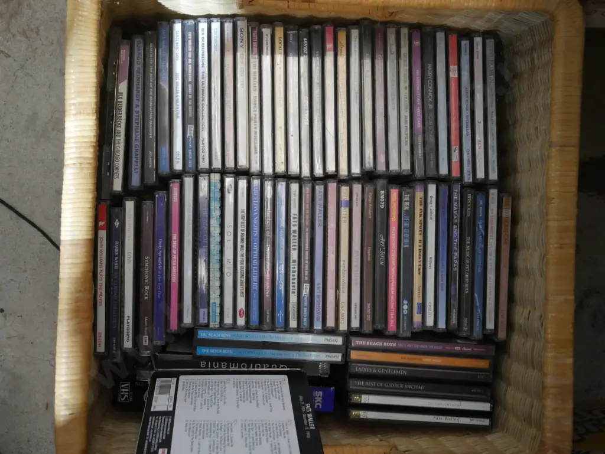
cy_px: 227
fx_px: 769
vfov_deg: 32.9
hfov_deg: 42.9
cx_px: 302
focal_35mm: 44
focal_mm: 22
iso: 3200
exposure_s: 1/40
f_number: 4.7
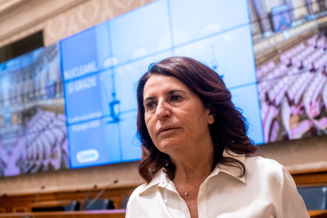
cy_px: 109
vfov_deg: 24.2
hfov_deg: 35.6
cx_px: 164
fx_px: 509
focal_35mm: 56
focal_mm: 37.6
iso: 3200
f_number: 4
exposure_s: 1/340
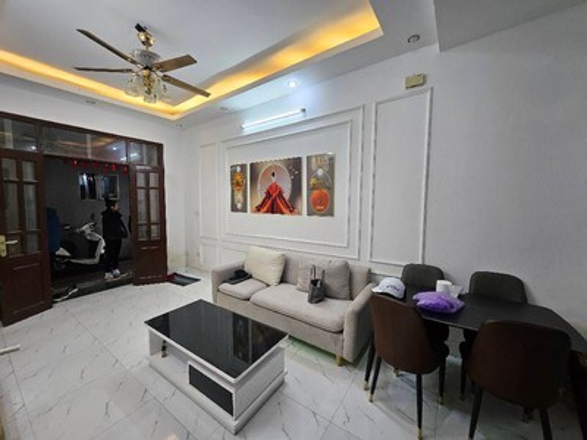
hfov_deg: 106.2
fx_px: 220
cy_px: 220
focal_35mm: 13
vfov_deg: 89.9
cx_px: 294
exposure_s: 1/50.3
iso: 160
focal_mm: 1.74
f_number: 2.2
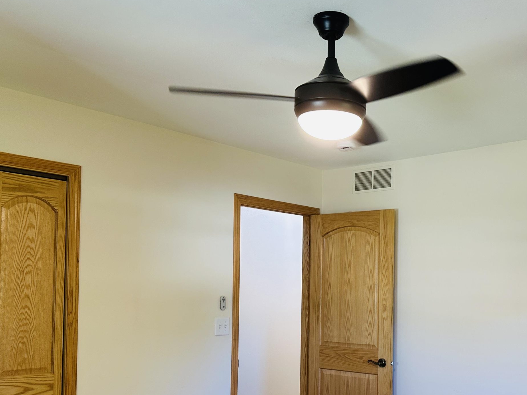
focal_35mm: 40
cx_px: 352
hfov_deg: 46.1
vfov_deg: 35.4
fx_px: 609
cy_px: 280
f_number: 1.78
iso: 125
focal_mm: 6.86
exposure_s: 1/60
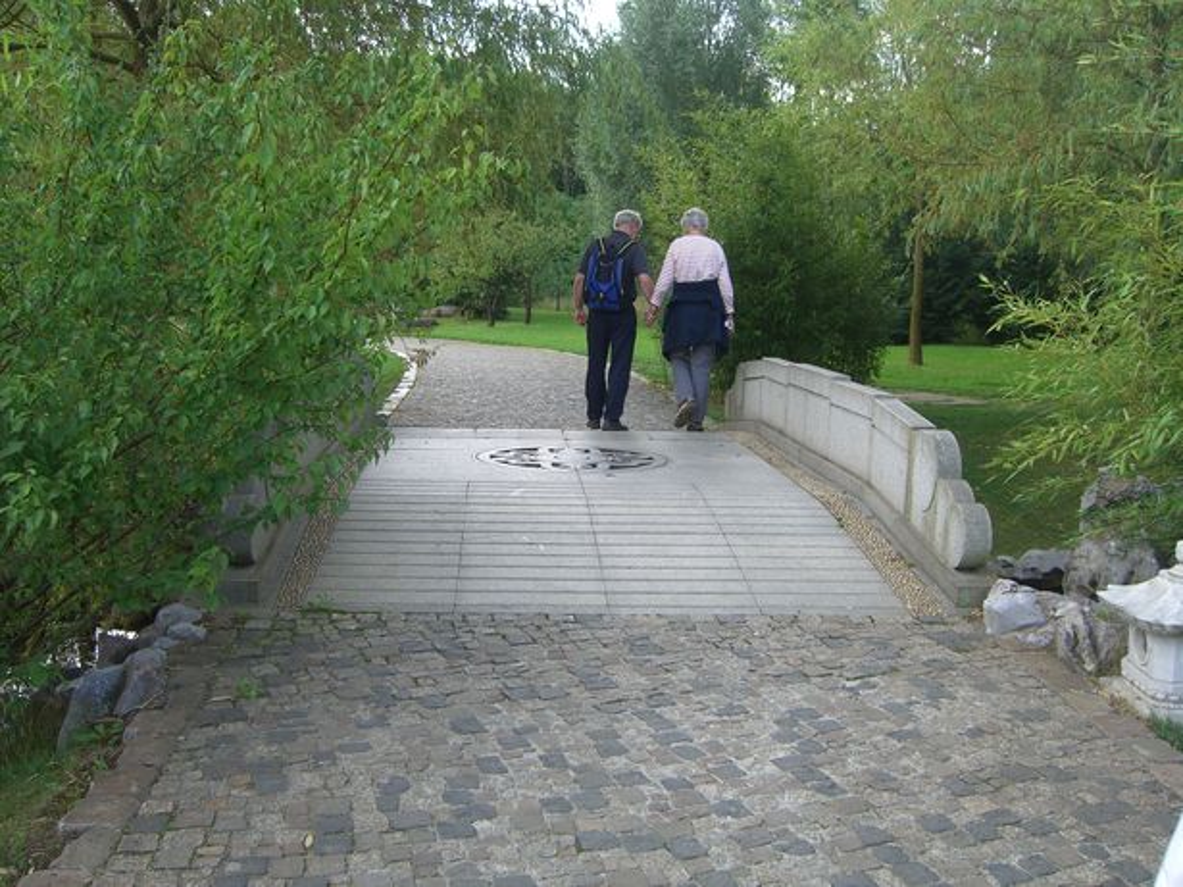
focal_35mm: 38
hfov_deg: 49.0
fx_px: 1298
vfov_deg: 37.7
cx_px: 592
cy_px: 444
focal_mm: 7.9
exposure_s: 1/200
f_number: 2.8
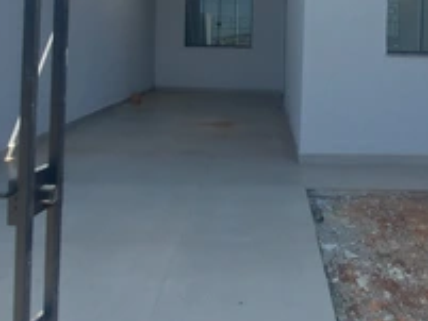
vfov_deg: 42.2
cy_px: 38
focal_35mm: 31
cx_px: 273
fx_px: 384
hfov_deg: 57.5
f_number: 2.2
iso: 50
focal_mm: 1.74
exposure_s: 1/847
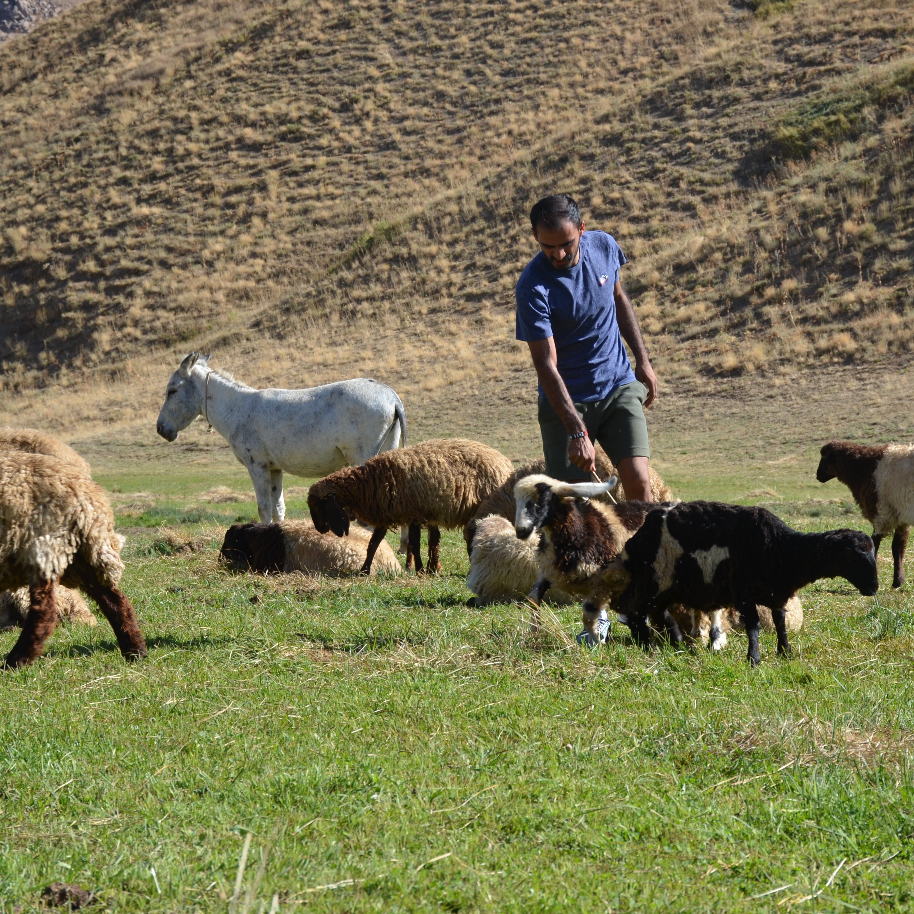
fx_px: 2987
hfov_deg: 17.4
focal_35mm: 100
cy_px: 457
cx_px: 575
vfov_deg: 17.4
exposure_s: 1/250
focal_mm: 52
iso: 125
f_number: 8
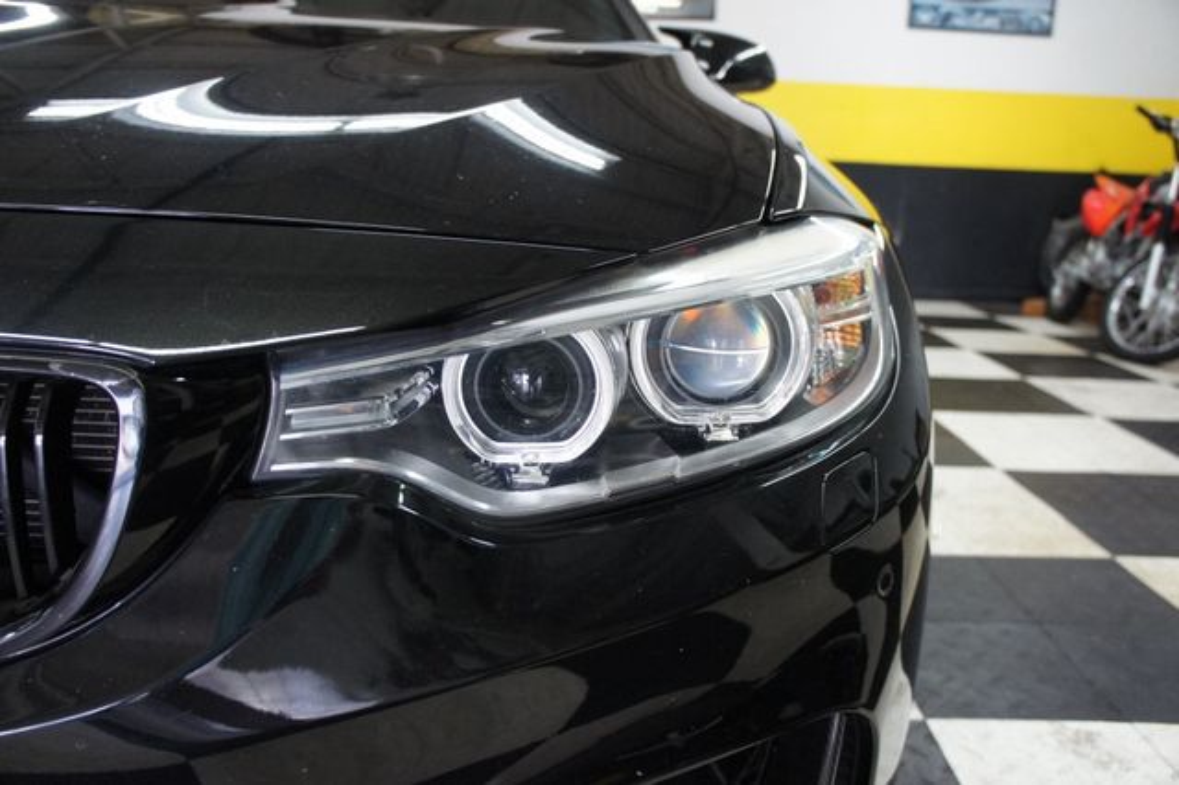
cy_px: 392
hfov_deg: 67.4
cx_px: 590
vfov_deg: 47.9
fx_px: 884
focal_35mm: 27
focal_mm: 18
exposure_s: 1/125
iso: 1600
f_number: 3.5
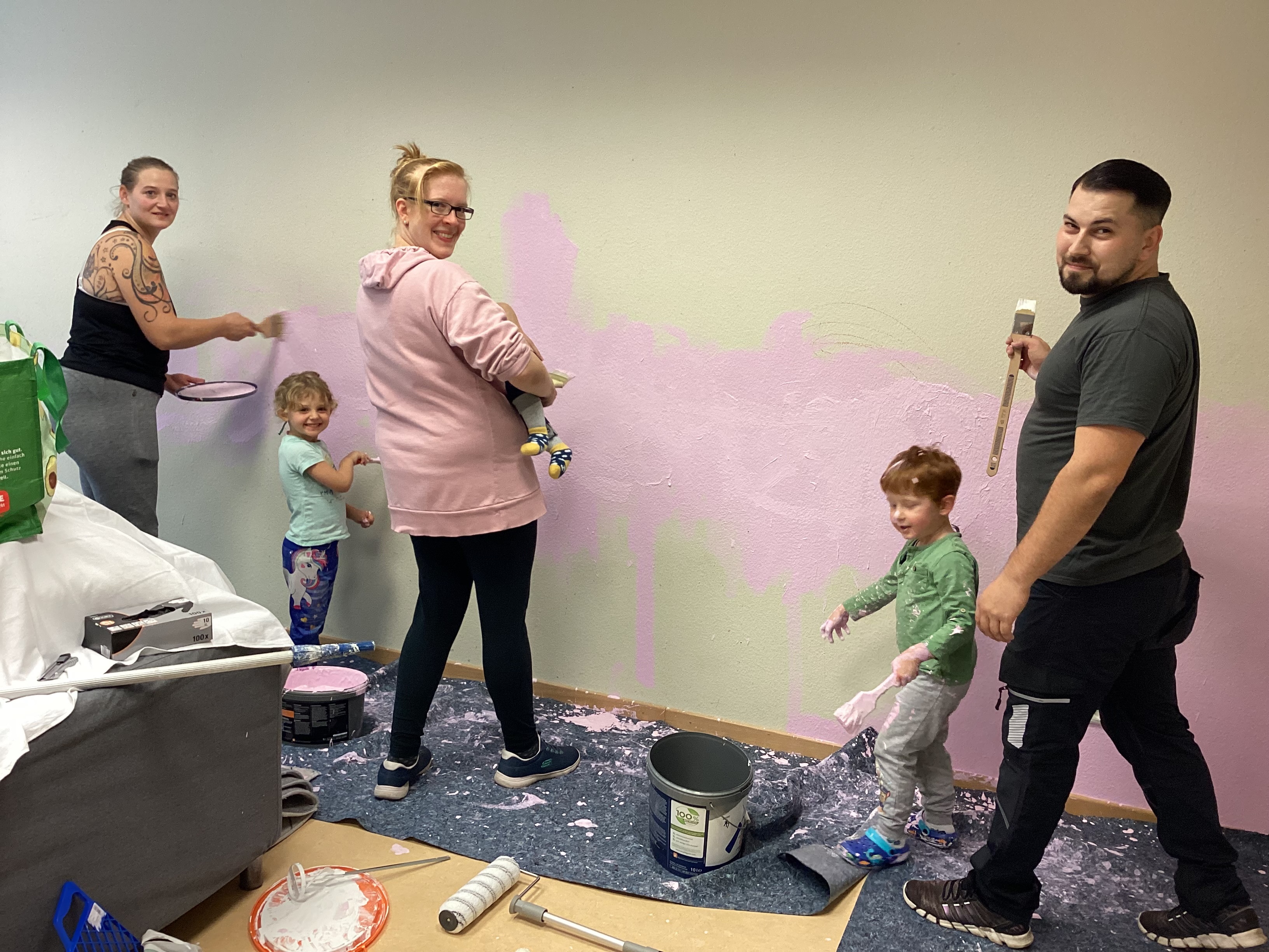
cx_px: 634
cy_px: 476
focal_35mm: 31
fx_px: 1136
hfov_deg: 58.4
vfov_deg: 45.4
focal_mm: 3.3
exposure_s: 1/50
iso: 100
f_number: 2.4
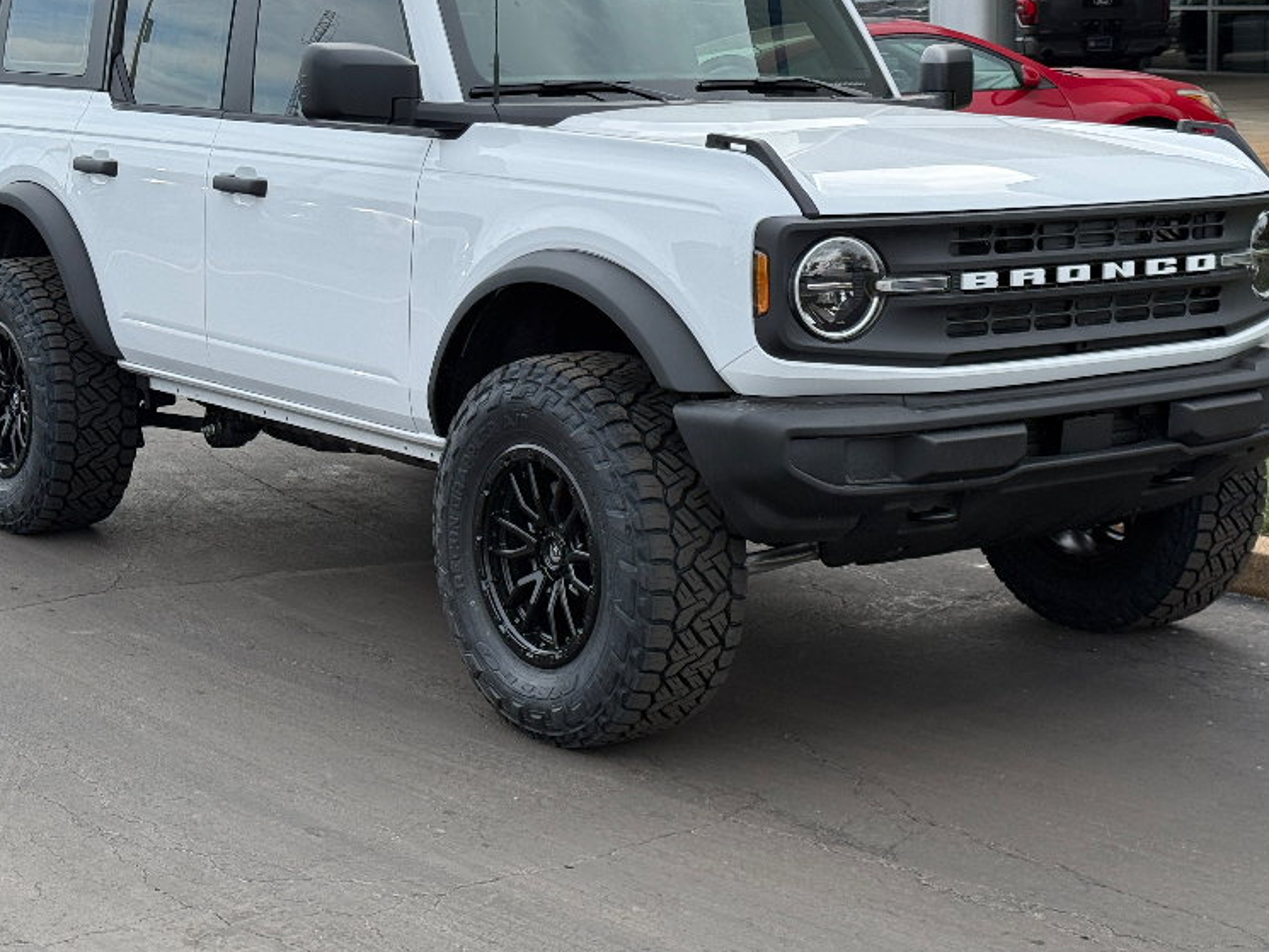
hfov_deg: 29.4
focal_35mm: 66
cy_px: 334
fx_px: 2420
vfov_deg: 22.2
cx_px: 692
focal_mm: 6.76
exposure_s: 1/1931
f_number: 1.78
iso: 64
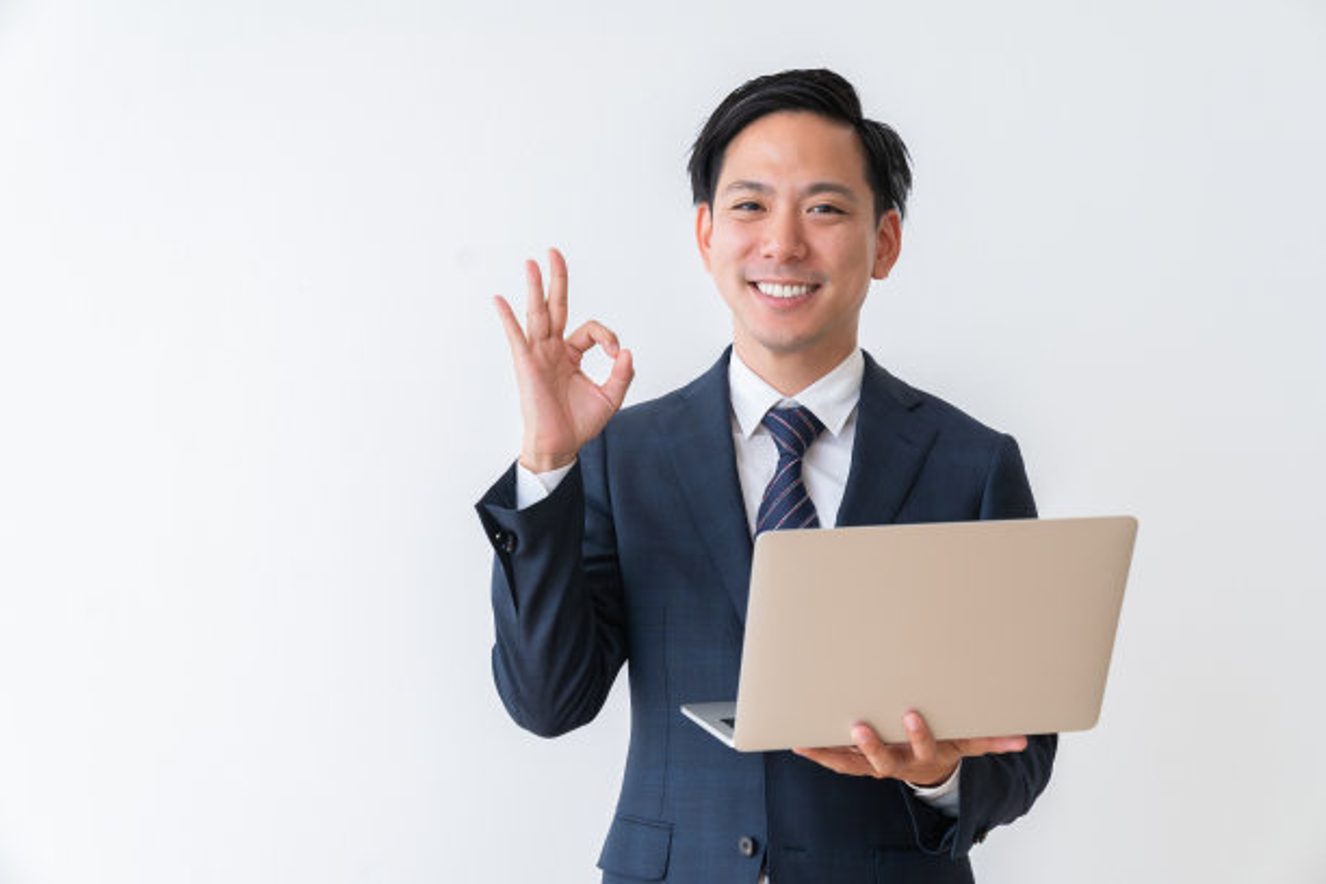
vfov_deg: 19.5
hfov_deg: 28.8
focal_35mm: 70
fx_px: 2578
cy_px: 442
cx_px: 663
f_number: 5
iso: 160
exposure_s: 1/125
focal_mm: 70
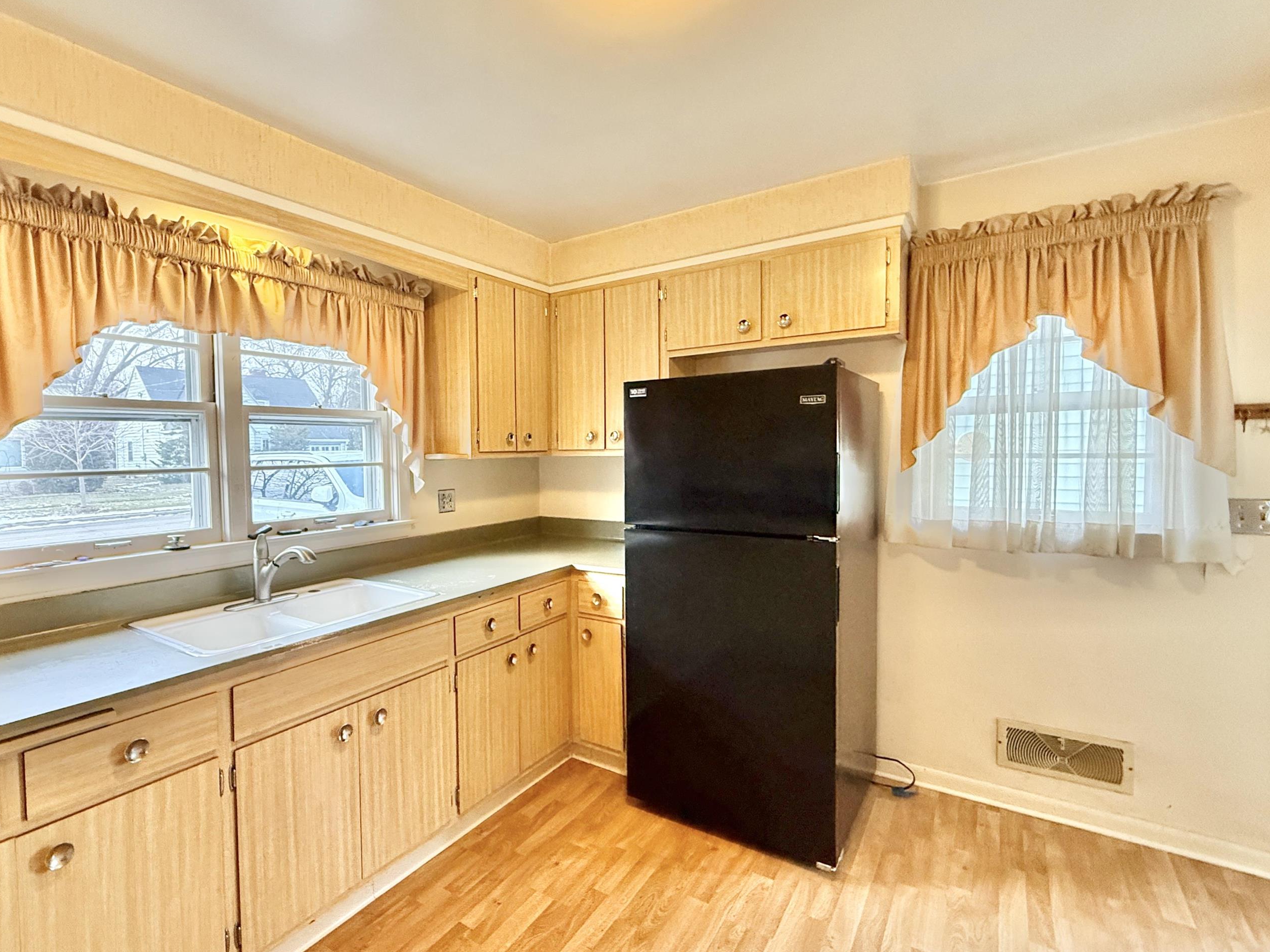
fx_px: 624
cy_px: 476
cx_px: 548
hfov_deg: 90.5
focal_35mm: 17
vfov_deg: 74.7
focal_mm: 2.22
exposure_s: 1/120
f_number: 2.2
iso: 500
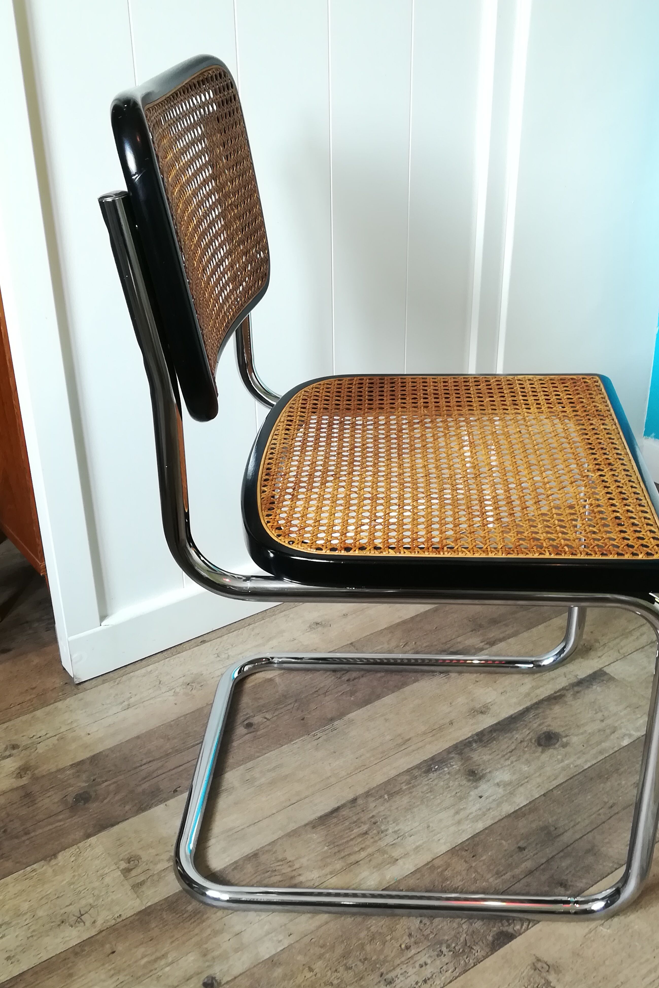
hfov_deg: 36.8
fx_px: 989
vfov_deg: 53.1
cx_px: 373
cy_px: 499
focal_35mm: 36
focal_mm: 3.83
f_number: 2.2
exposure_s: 1/30
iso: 125
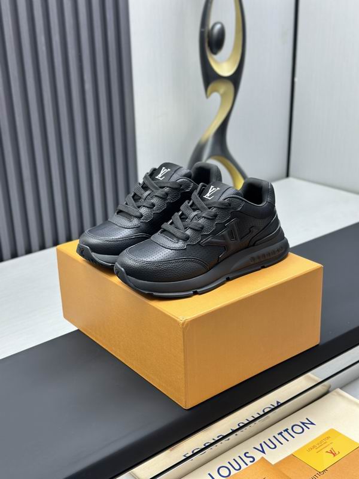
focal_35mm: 48
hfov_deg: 30.3
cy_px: 240
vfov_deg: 39.7
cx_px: 180
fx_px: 664
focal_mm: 6.86
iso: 160
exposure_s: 1/60
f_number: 1.78
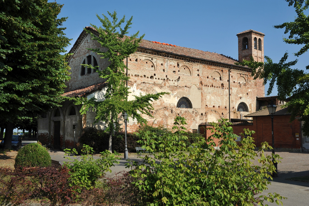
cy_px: 103
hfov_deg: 48.5
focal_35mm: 40
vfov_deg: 33.4
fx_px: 343
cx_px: 154
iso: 200
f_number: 10
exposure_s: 1/400
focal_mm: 40
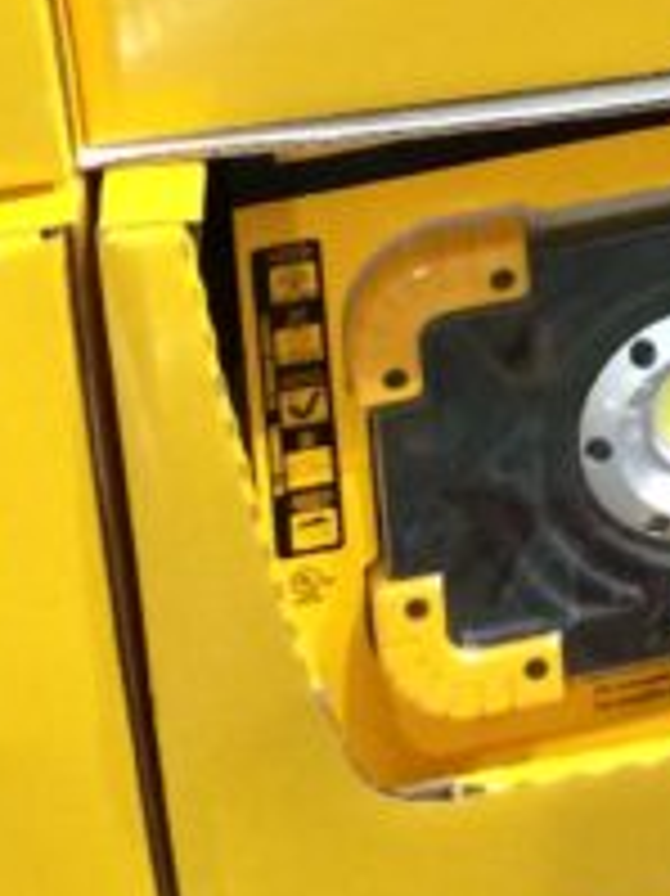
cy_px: -1369
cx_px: 1457
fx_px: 3849
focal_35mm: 149
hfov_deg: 9.2
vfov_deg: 10.9
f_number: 2.2
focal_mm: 4.15
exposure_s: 1/30
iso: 160
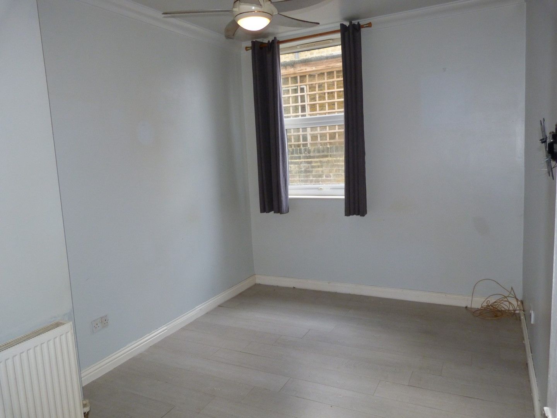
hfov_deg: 69.4
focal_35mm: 25
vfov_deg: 54.9
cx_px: 278
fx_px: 402
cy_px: 209
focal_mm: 4.5
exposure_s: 1/60
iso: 160
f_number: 2.8
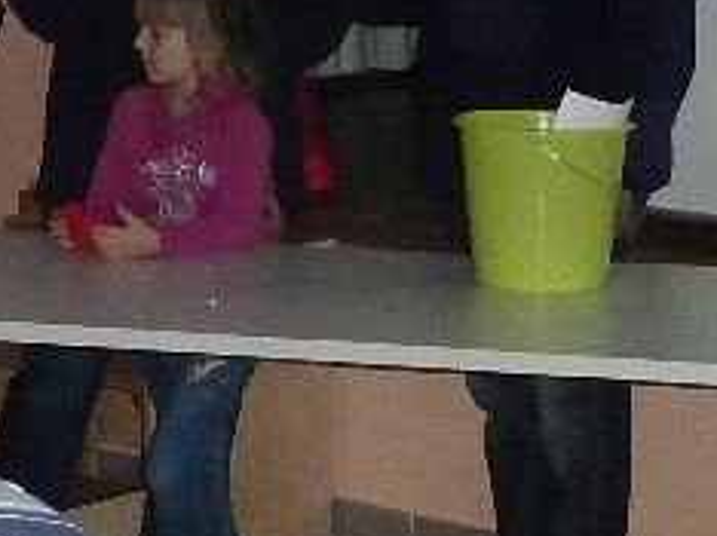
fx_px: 3187
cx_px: 83
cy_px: -43
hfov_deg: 12.7
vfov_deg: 9.5
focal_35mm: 154
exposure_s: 1/30
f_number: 4.1
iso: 800
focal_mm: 7.6
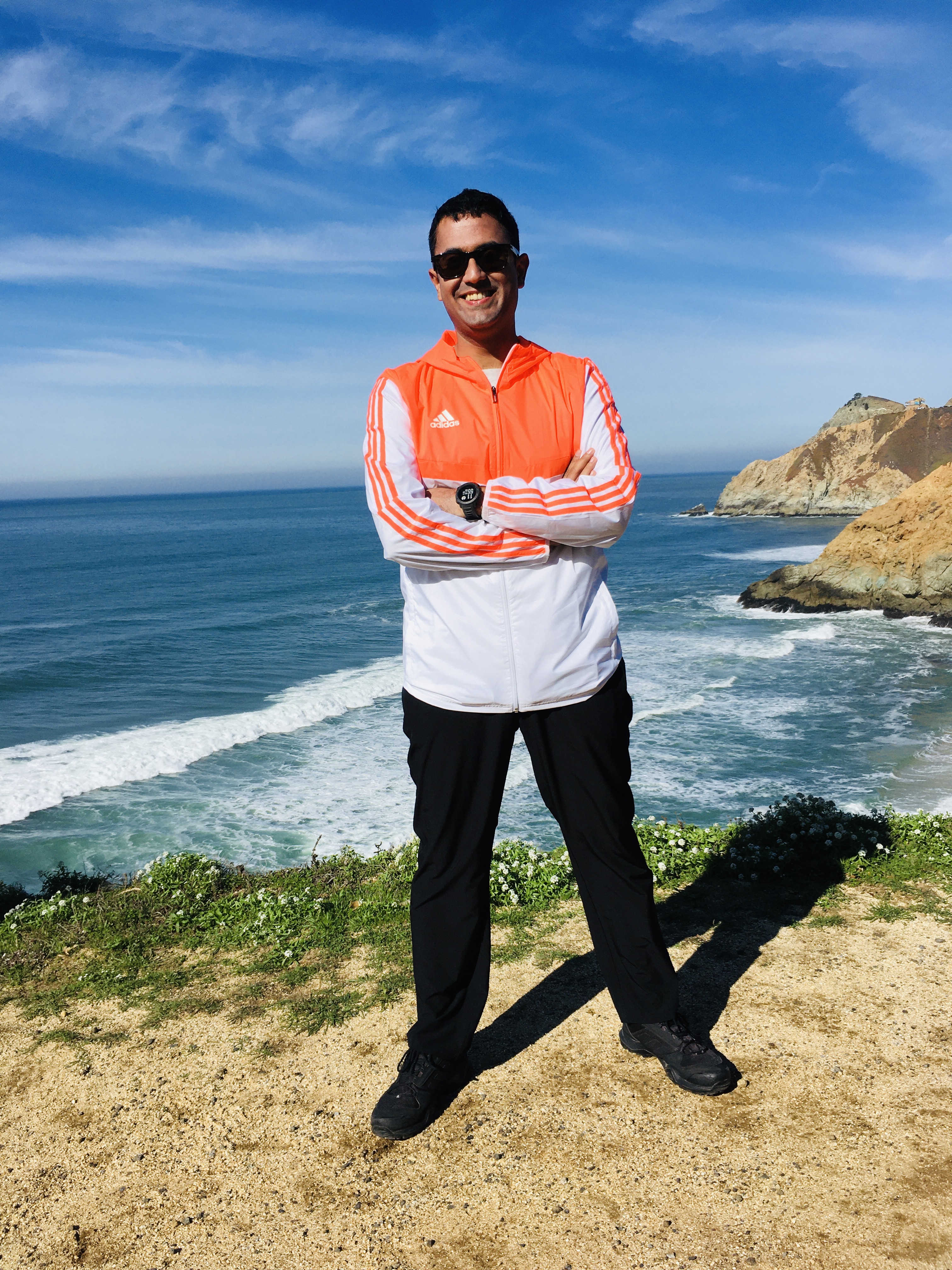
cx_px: 476
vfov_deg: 61.7
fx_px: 1063
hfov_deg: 48.2
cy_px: 635
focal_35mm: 29
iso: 25
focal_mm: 4.15
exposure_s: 1/3205
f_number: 2.2
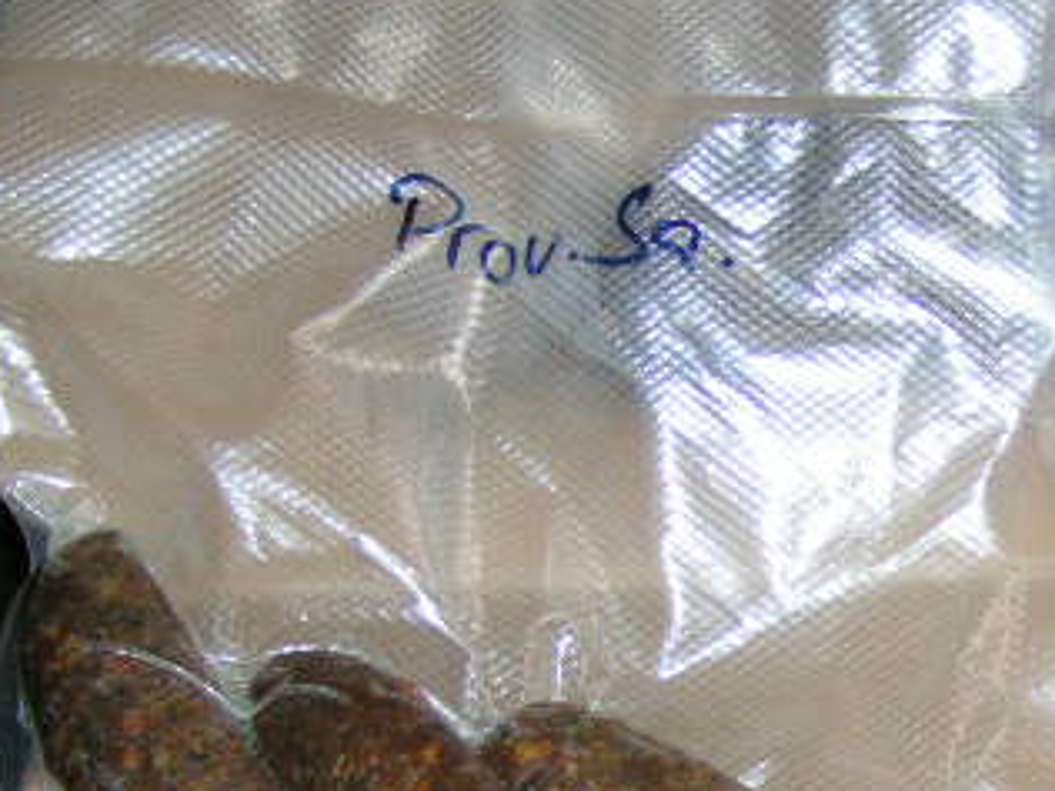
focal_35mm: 77
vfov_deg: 18.8
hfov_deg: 24.5
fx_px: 2347
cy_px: 728
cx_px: 978
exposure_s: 1/40
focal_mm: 5.8
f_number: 2.8
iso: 200
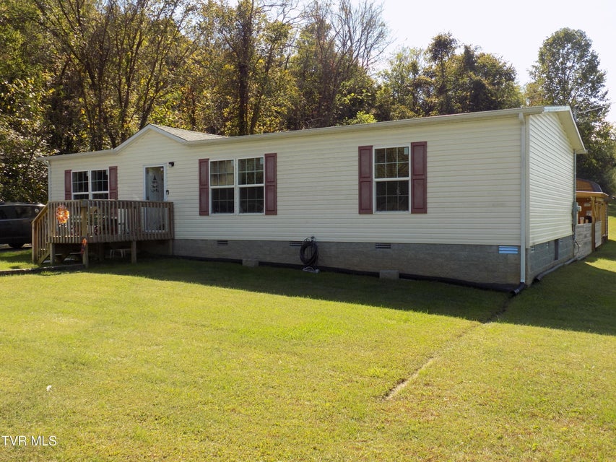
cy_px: 231
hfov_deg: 60.0
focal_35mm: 30
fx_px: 534
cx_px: 308
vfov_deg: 46.8
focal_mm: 5.3
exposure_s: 1/500
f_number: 3.3
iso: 80
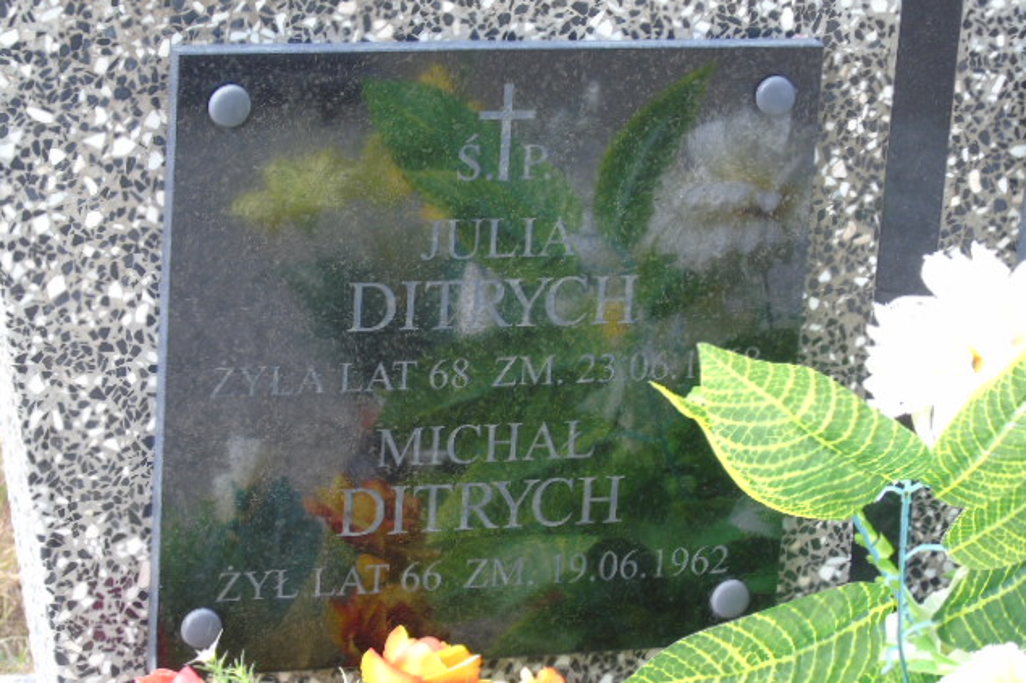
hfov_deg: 15.8
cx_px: 512
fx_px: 3704
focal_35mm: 130
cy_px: 376
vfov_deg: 10.5
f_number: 4.6
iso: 80
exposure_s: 1/30
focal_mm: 22
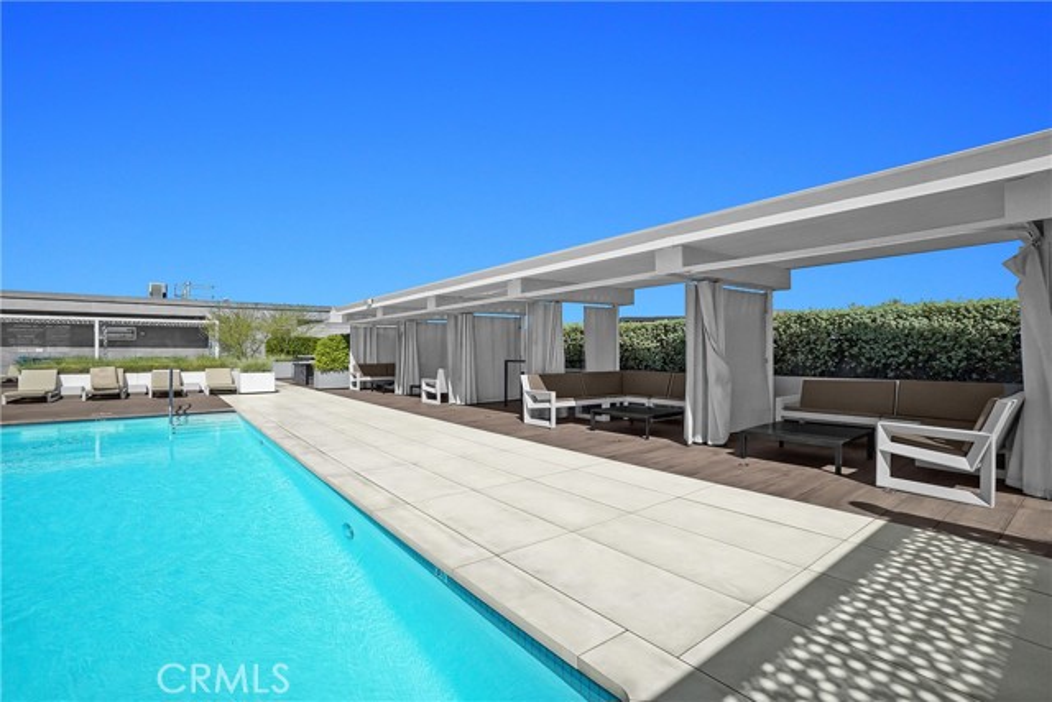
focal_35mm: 15
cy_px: 351
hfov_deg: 100.4
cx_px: 526
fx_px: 438
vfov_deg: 77.4
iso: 800
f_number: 10
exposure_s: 1/3200
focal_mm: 10
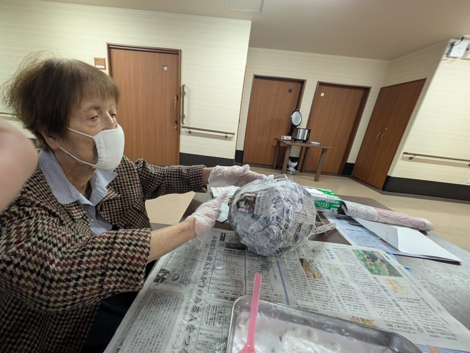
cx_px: 235
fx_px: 163
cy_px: 176
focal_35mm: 12
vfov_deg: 94.6
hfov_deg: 110.5
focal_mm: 2.23
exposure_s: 1/41.3
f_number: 1.95
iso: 233
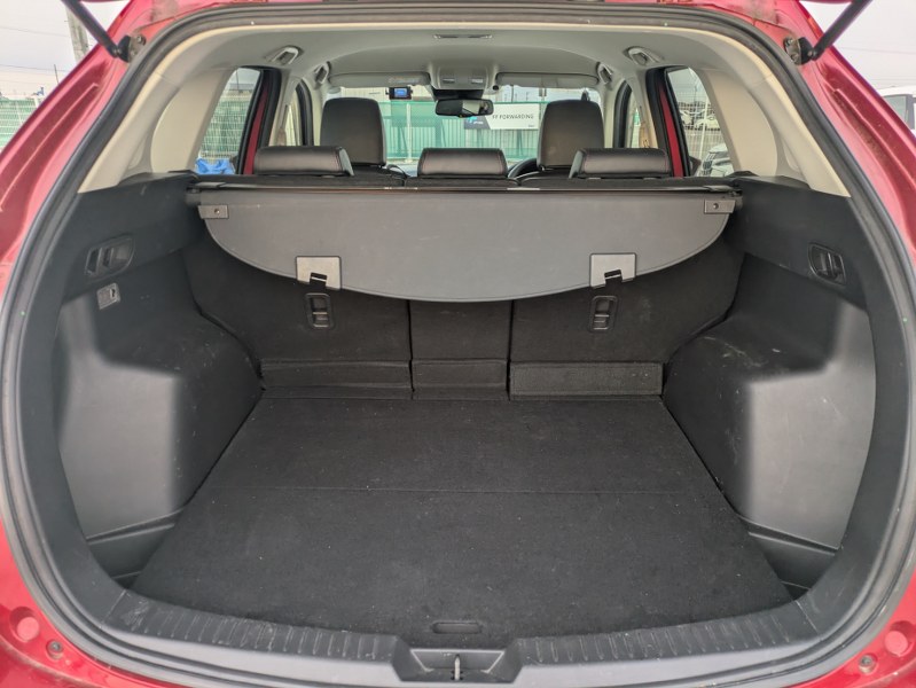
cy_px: 344
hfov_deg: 69.4
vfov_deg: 54.9
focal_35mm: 25
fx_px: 662
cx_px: 458
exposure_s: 1/120
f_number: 1.89
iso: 56
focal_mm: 5.43
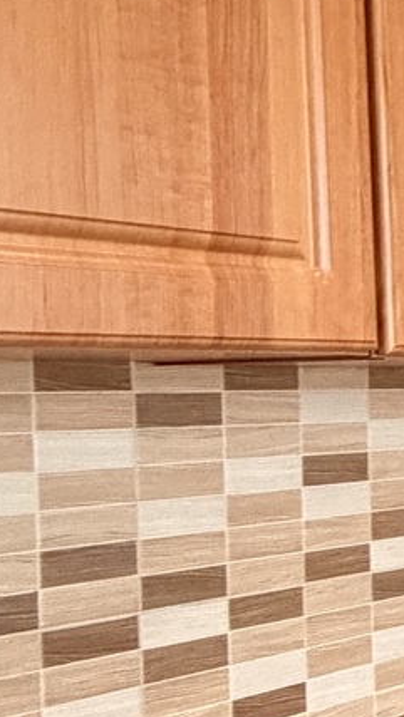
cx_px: 929
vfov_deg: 28.8
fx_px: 1389
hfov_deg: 13.1
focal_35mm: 73
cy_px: 457
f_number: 2.2
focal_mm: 2.22
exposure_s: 1/68
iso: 320
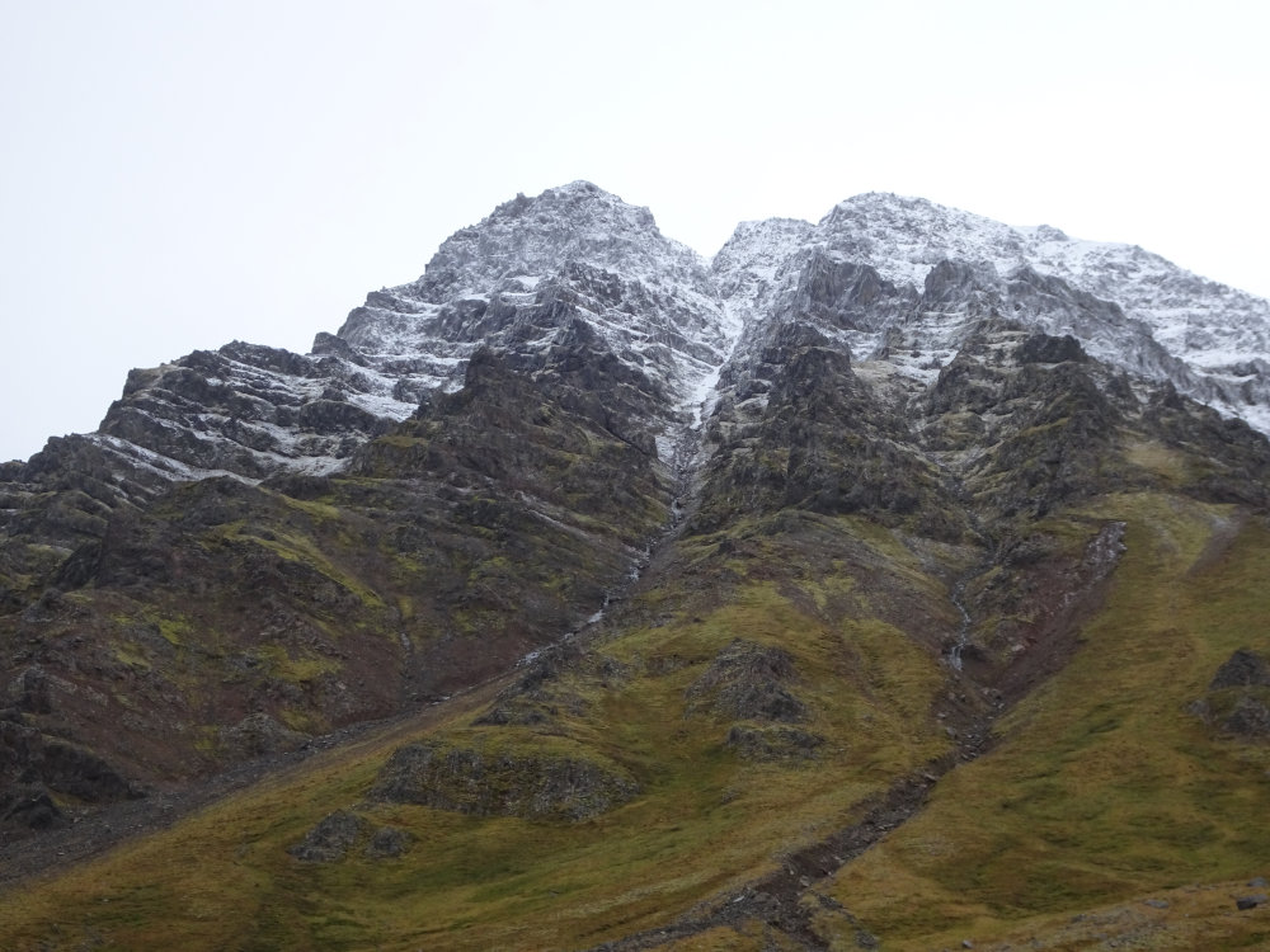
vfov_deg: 21.6
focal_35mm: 68
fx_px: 2495
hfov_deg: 28.6
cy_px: 476
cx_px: 635
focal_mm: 11.66
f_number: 4.5
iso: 125
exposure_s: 1/80
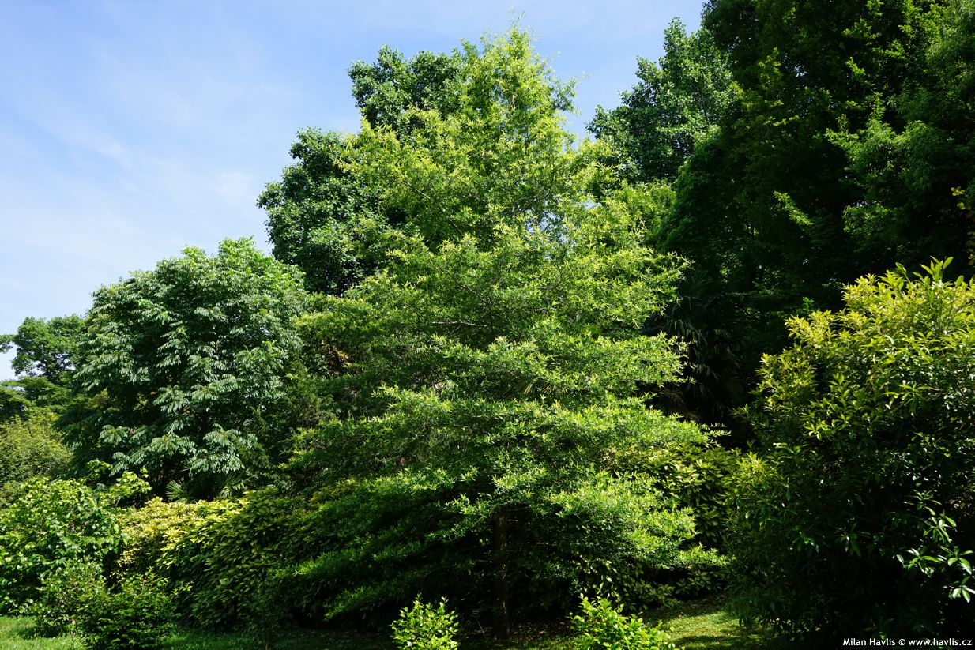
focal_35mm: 28
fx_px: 758
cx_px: 488
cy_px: 325
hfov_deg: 65.5
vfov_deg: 46.4
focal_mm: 28
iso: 100
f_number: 9
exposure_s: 1/100
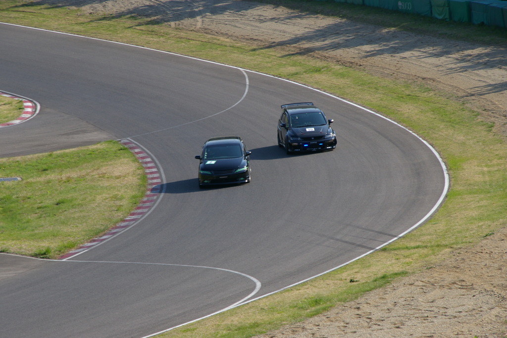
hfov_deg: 9.6
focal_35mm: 214
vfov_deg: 6.4
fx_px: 3020
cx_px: 254
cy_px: 169
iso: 200
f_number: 13
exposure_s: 1/125
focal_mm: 143
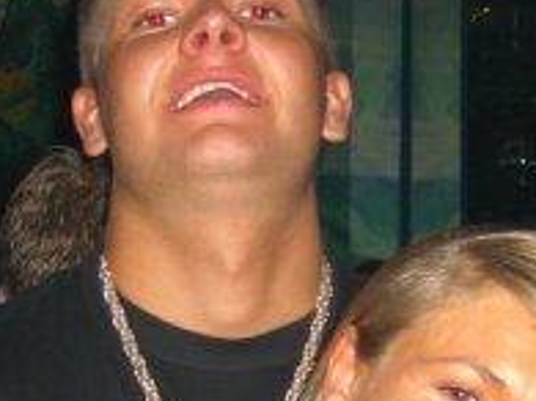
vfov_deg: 12.5
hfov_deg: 16.8
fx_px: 1811
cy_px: 379
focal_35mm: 117
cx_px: 327
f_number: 2.8
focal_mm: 7.9
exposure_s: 1/60
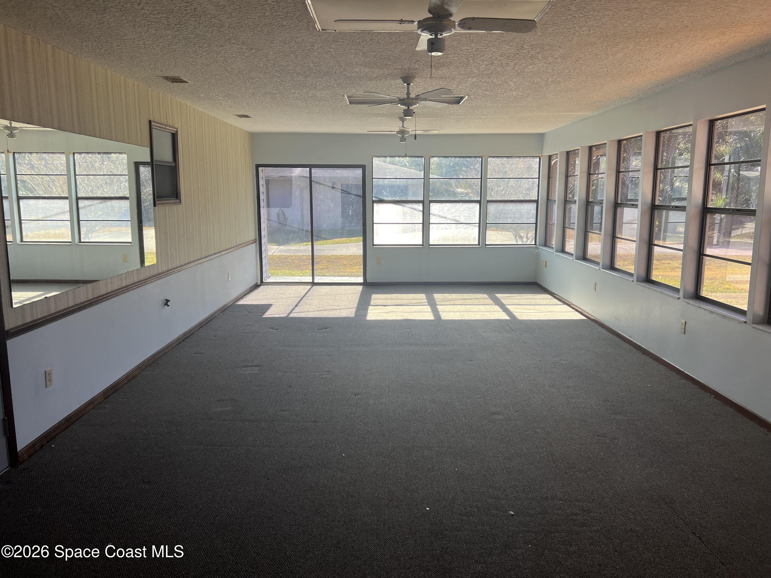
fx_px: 579
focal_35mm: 26
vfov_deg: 53.1
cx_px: 386
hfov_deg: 67.3
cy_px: 289
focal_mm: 5.7
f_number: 1.5
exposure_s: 1/304
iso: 50
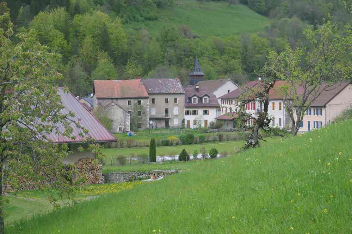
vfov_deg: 20.2
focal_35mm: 68
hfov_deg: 29.9
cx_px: 176
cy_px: 117
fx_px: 660
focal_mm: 45
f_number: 8
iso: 400
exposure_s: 1/80
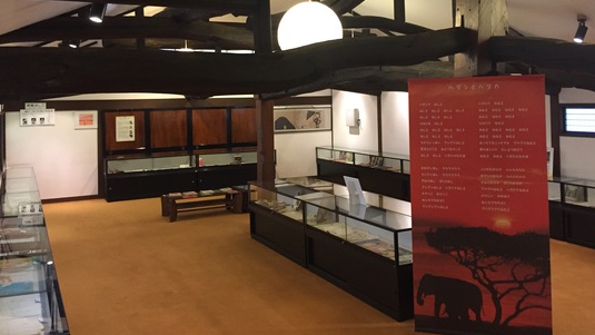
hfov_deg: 55.3
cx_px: 309
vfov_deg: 32.4
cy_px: 96
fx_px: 568
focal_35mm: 36
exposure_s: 1/20
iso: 250
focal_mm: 4.15
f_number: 2.2
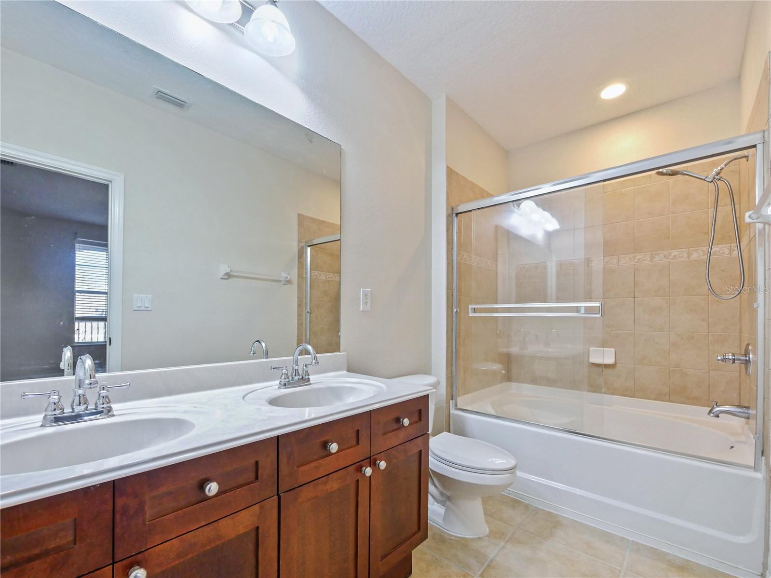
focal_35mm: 14
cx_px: 386
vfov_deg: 85.7
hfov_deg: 102.1
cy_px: 289
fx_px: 312
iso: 1250
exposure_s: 1/60
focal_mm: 7
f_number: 4
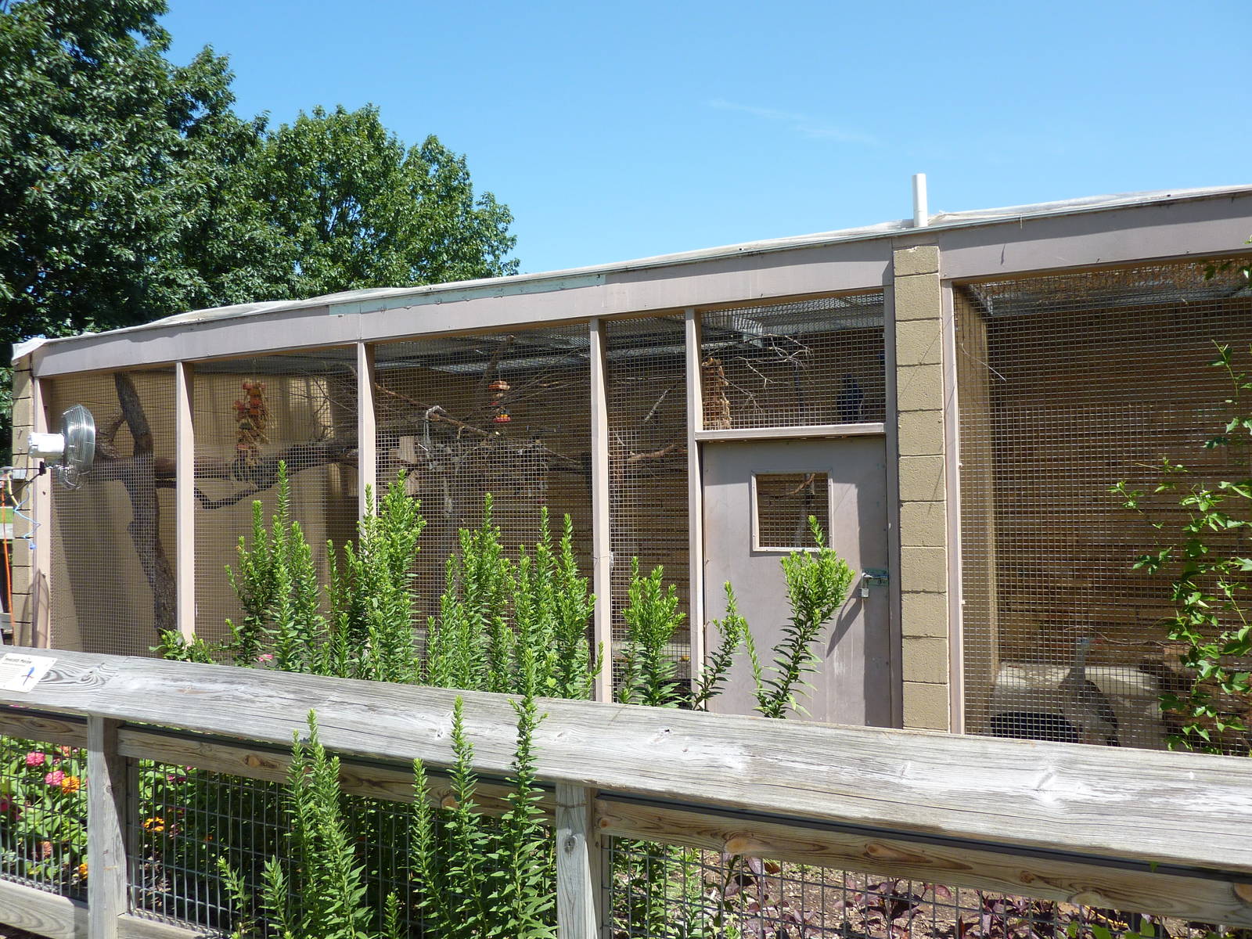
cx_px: 626
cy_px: 470
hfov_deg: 69.4
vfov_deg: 54.9
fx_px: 904
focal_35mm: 25
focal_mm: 4.1
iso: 80
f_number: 3.3
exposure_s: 1/500
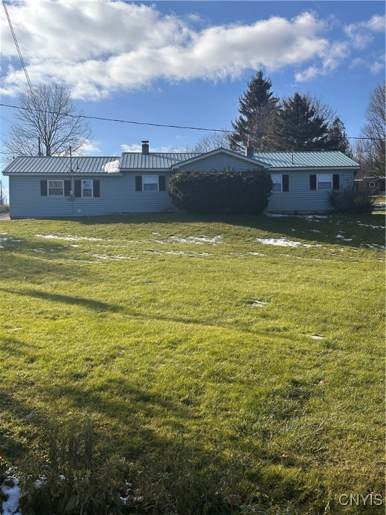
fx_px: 714
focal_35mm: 48
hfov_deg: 30.3
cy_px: 258
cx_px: 193
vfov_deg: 39.7
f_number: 1.78
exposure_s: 1/4367
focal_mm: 6.86
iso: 64
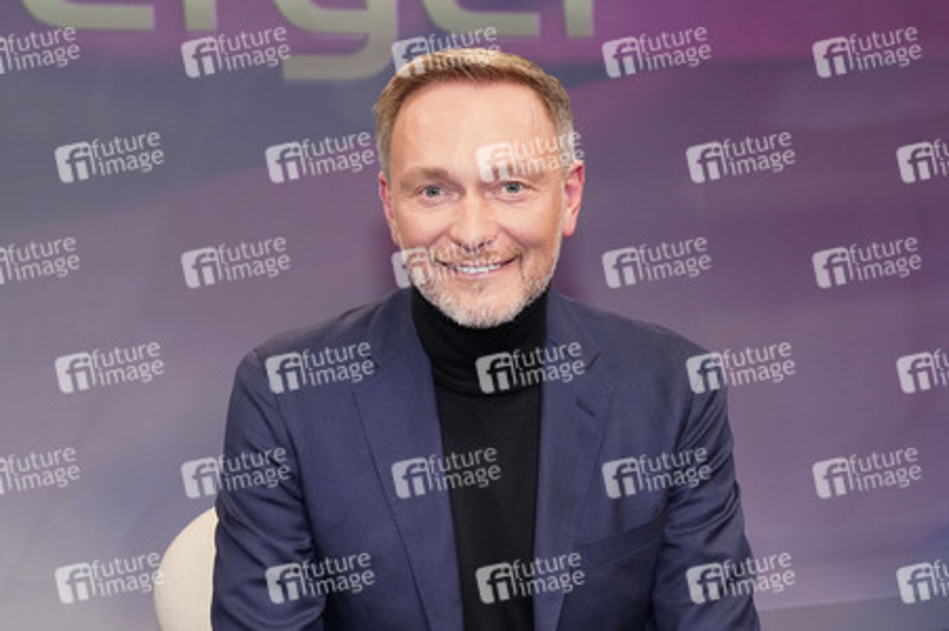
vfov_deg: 31.8
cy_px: 316
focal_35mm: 42
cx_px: 474
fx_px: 1106
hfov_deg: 46.4
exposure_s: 1/125
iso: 2000
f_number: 5.6
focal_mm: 42
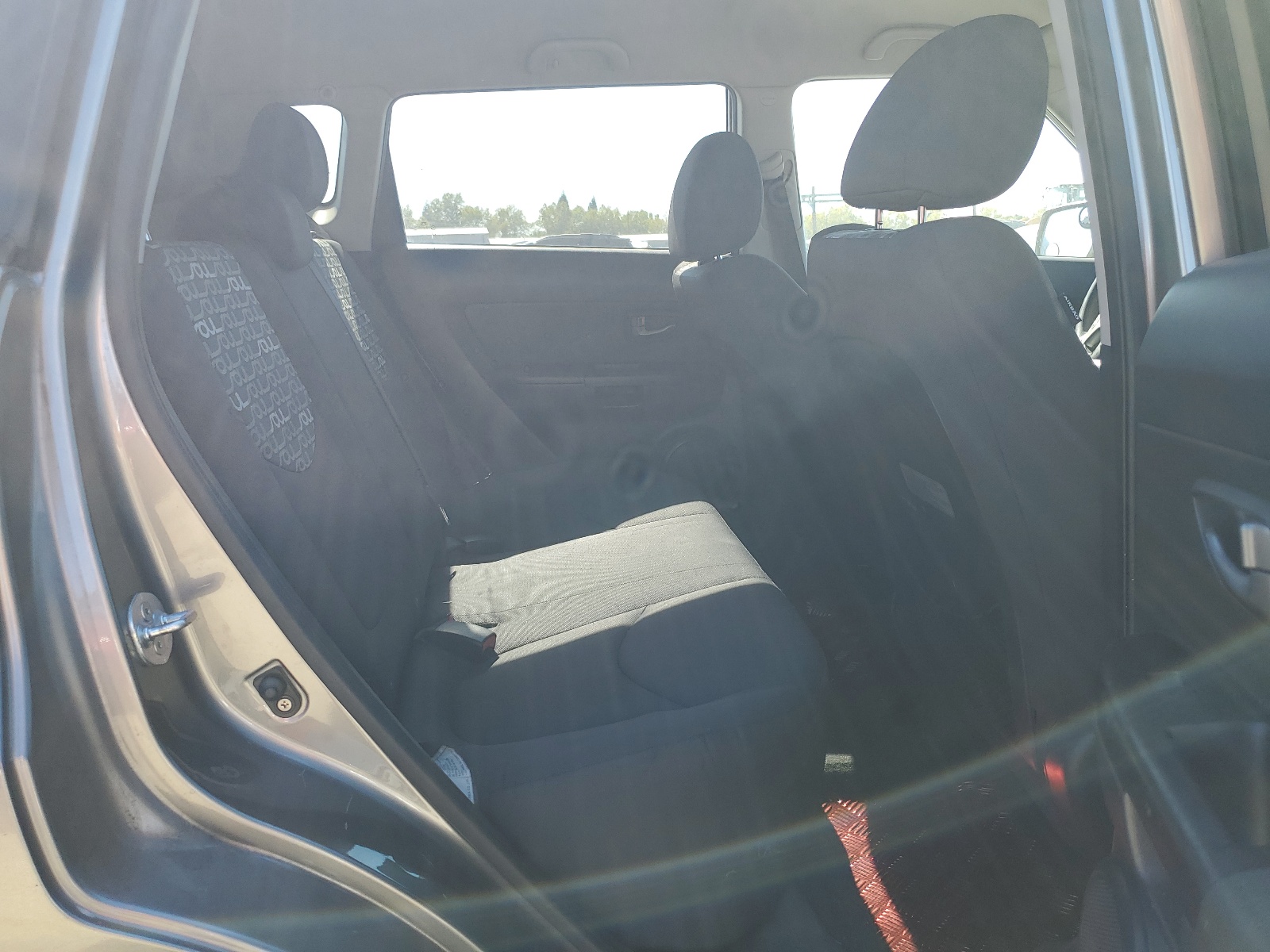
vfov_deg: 53.1
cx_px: 635
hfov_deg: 67.3
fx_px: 954
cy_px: 476
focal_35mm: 26
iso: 50
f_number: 1.5
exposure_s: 1/455
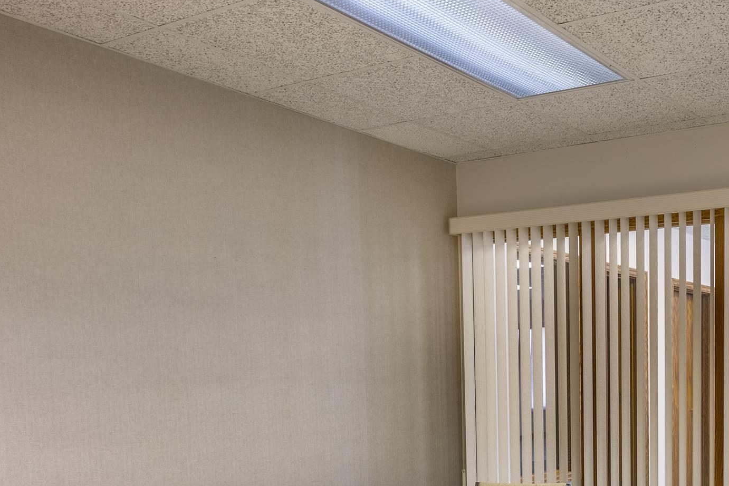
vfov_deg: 31.5
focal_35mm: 41
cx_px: 646
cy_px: 431
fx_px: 824
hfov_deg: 43.9
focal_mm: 18.3
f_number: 8
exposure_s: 2
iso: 100
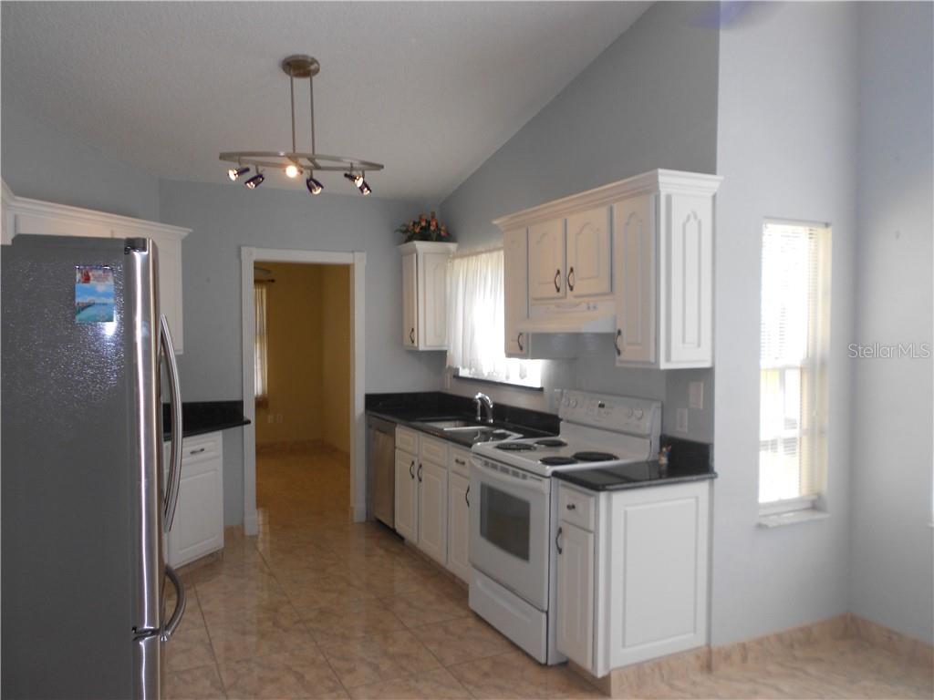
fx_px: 702
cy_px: 350
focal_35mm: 26
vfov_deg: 53.1
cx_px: 467
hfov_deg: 67.3
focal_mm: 4.6
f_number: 3.2
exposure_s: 1/60
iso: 80
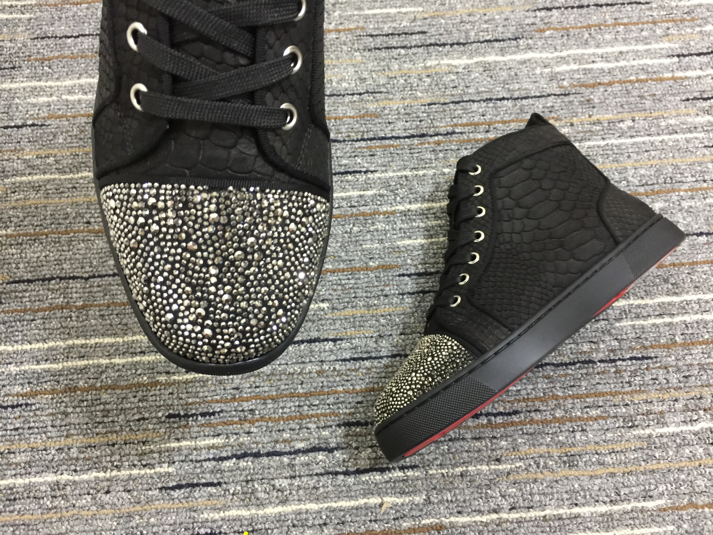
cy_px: 268
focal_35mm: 29
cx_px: 356
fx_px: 597
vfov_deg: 48.2
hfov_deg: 61.7
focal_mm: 4.15
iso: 125
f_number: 2.2
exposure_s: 1/10
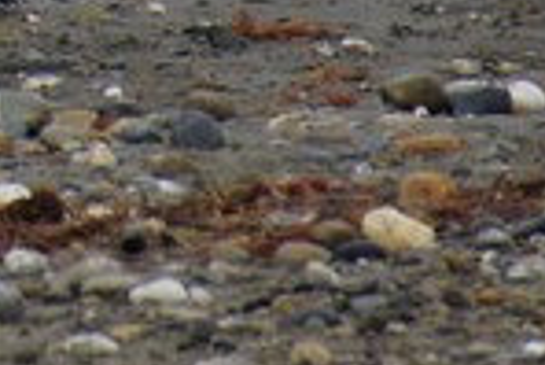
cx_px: -1193
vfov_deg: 0.6
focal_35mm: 2298
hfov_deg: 0.9
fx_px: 34823
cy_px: -870
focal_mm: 210
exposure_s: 1/400
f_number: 8
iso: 200
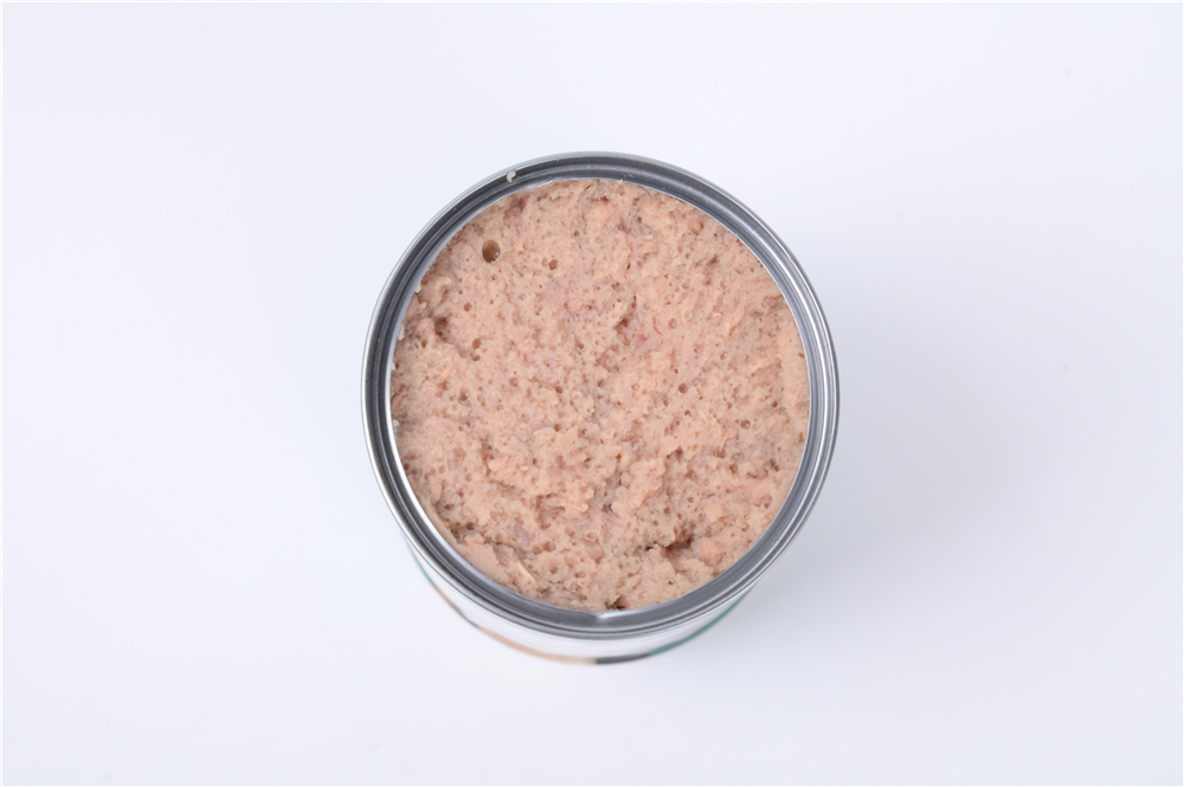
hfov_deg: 17.1
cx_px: 592
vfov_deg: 11.4
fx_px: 3943
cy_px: 394
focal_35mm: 120
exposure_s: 1/125
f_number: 11
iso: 125
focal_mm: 120
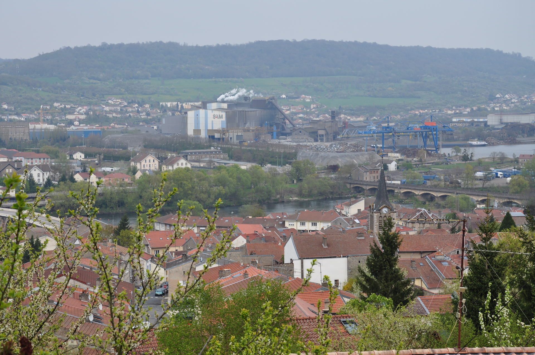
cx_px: 268
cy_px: 178
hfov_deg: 27.0
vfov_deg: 18.1
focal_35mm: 75
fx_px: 1113
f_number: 10
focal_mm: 50
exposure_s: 1/250
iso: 200
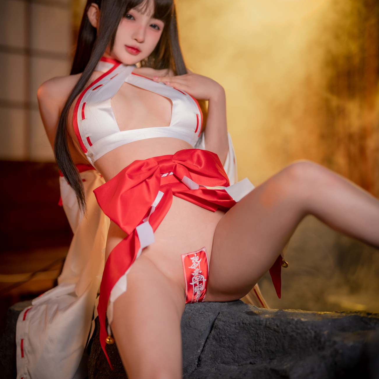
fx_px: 793
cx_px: 189
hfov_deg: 26.9
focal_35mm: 64
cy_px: 175
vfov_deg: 26.9
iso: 640
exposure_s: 1/80
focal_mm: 50
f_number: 1.4
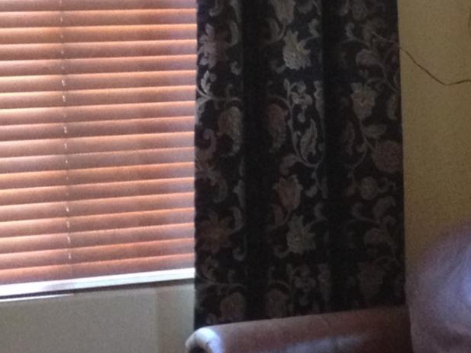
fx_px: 2300
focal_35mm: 169
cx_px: 520
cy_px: 148
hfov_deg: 11.5
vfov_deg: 8.8
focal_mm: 4.28
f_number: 2.4
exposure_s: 1/20
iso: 250
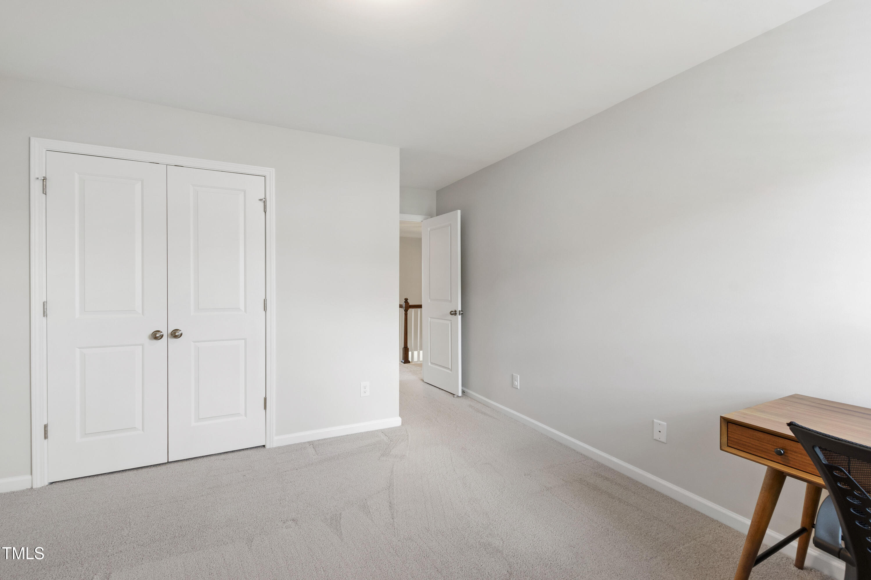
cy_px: 290
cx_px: 436
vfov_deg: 77.3
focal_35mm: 15
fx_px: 363
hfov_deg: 100.4
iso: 100
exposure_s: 1/4
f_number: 8
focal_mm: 10
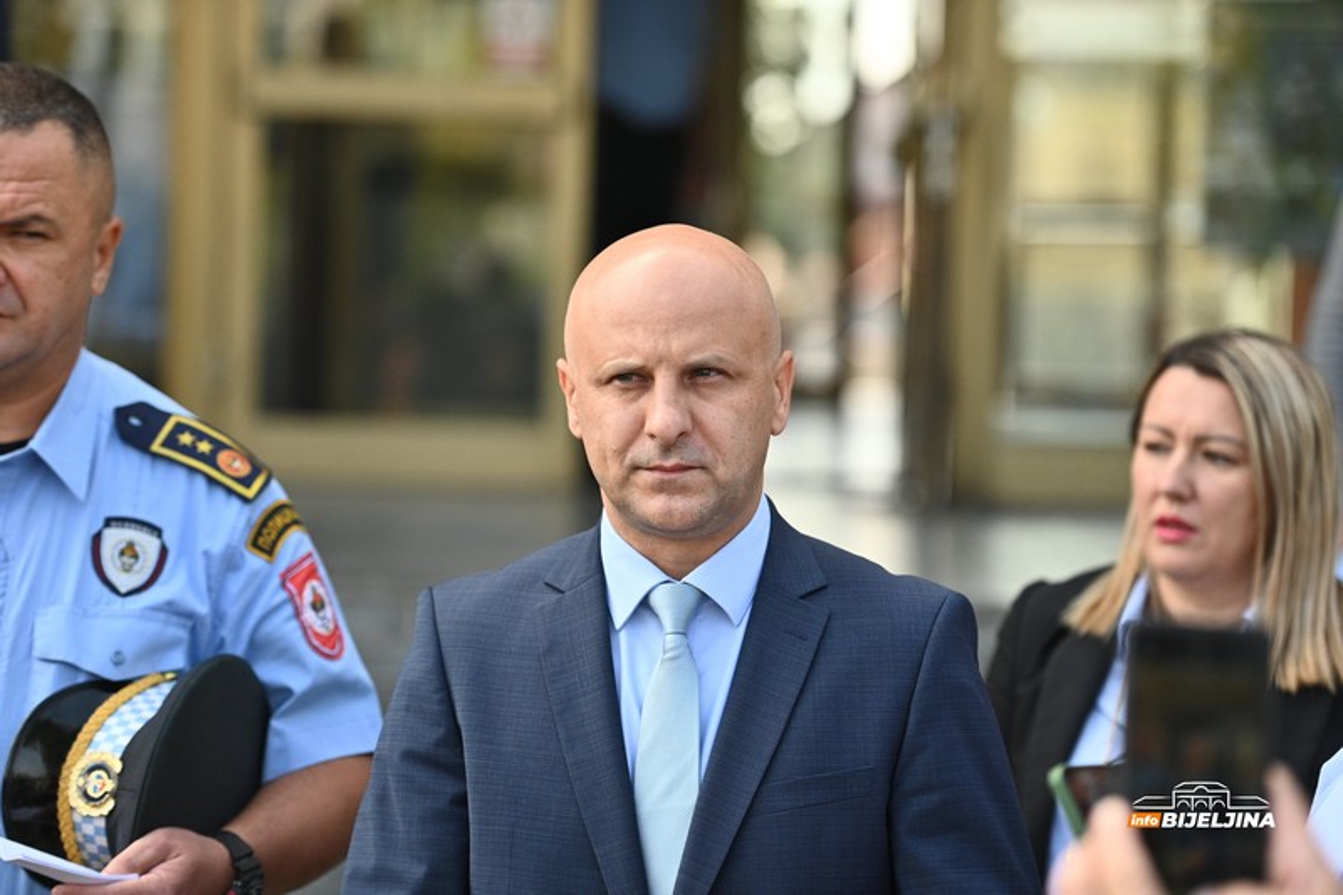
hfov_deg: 16.8
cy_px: 448
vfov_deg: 11.2
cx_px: 672
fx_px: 4550
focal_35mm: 122
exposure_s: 1/3200
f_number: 3.5
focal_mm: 122
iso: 800
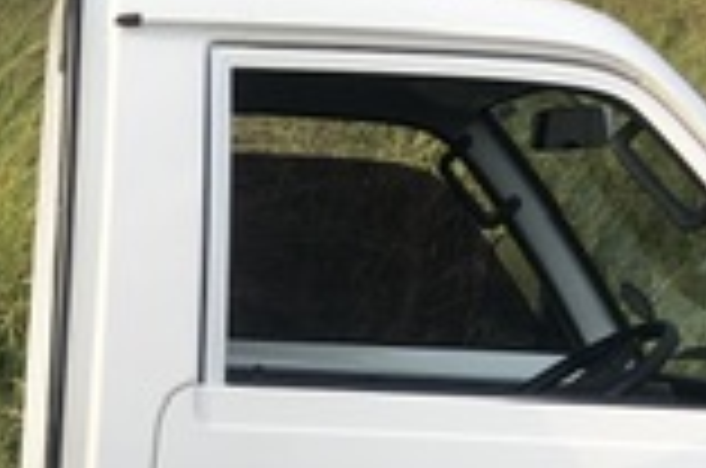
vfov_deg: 10.9
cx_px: -256
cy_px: 765
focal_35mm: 119
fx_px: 2329
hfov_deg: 16.2
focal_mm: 3.99
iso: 20
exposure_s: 1/1200
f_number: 1.8
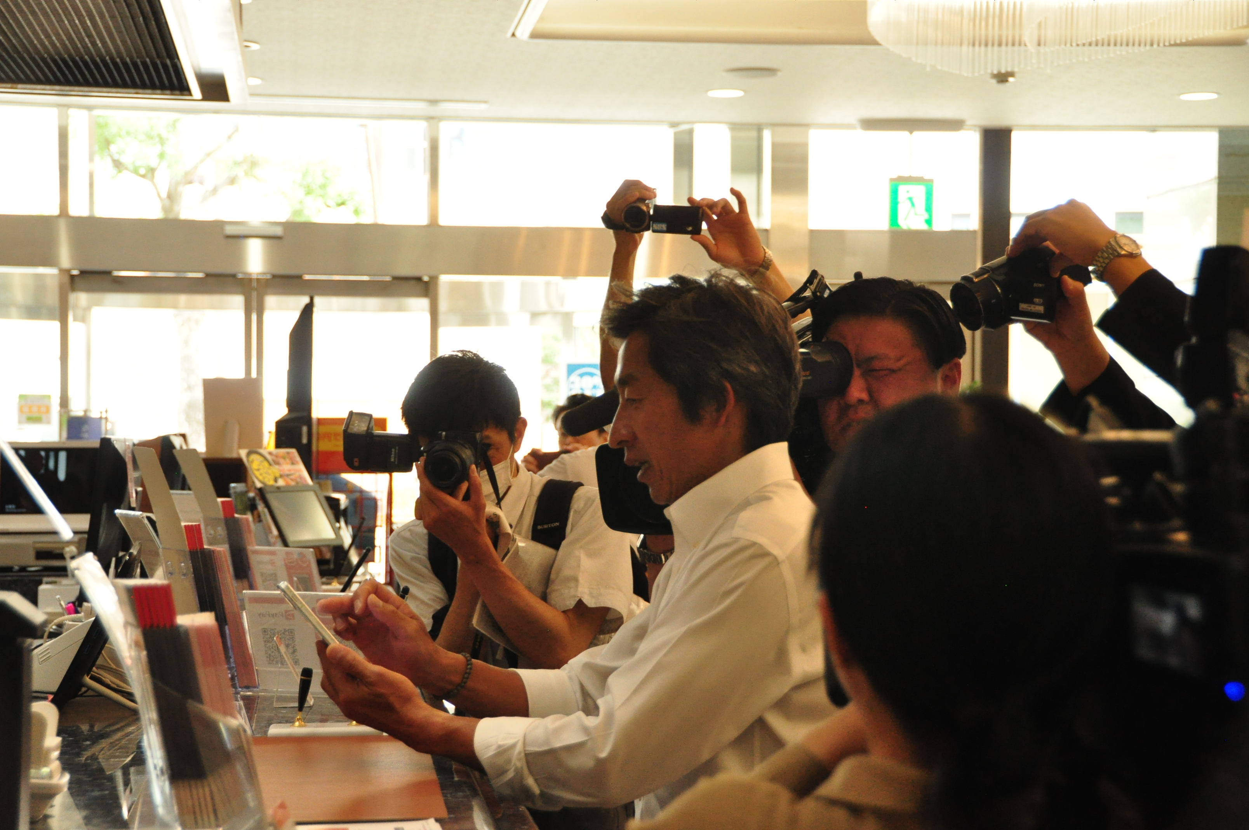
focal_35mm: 75
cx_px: 624
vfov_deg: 18.1
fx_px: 2599
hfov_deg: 27.0
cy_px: 415
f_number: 6.3
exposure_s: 1/125
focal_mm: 50
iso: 1600
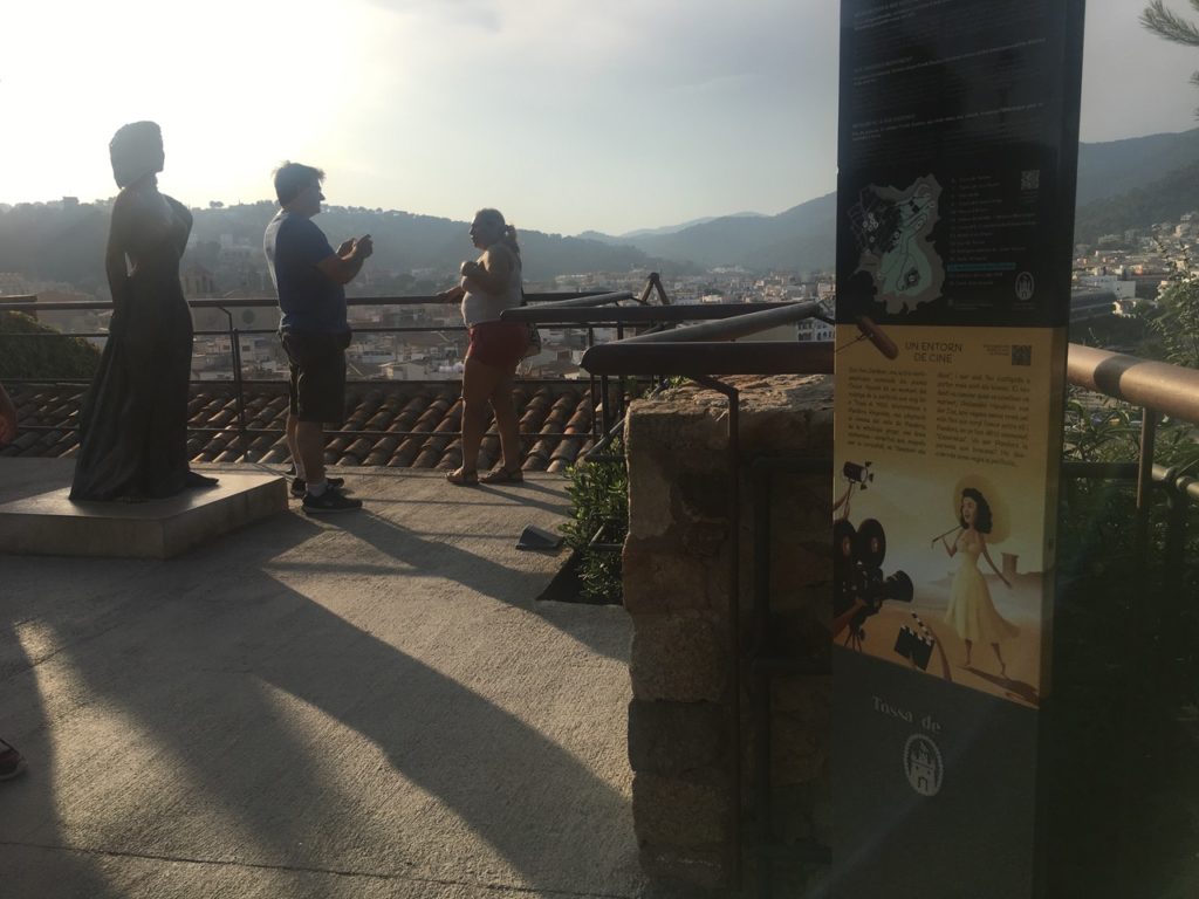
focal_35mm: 29
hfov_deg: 61.7
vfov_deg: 48.2
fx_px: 1004
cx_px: 600
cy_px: 450
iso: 25
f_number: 2.2
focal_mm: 4.15
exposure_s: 1/1748
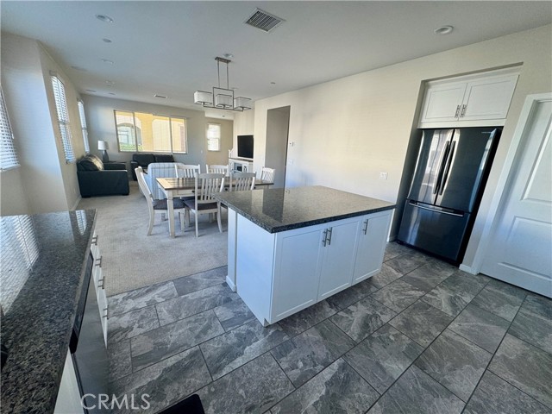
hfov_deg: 102.1
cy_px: 207
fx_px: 223
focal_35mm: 14
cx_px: 276
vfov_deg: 85.7
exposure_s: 1/99
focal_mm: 2.22
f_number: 2.2
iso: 125
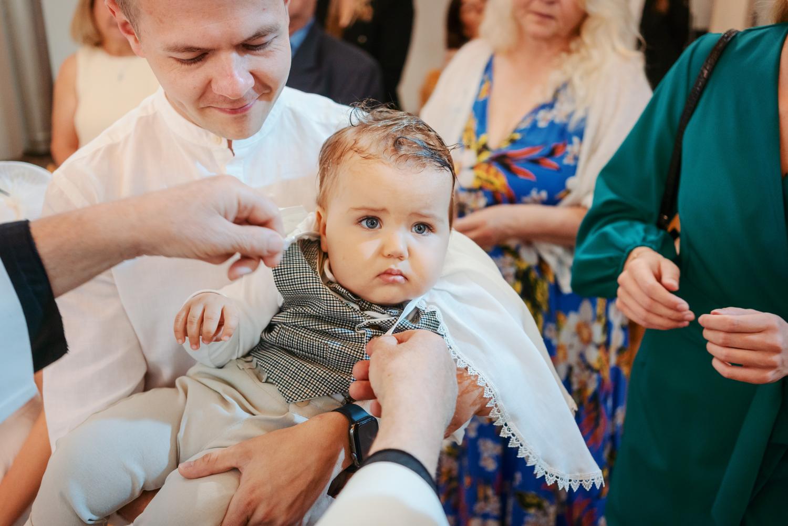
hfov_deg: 54.4
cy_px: 263
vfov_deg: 37.9
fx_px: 766
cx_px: 394
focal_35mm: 35
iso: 1600
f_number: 2.8
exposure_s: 1/125
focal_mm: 35
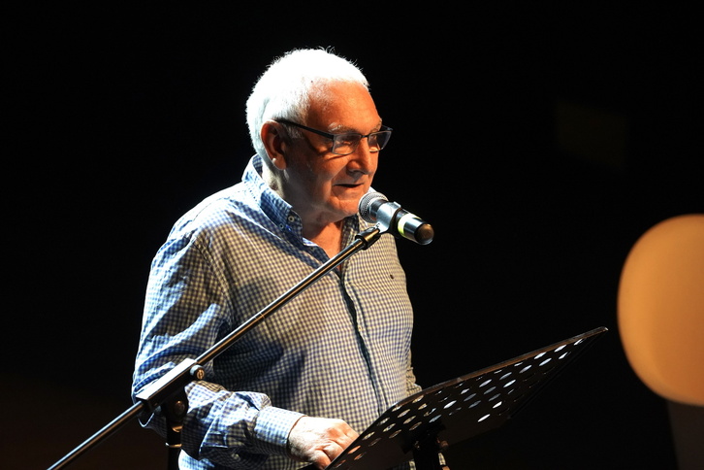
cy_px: 235
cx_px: 352
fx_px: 3911
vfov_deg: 6.9
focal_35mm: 200
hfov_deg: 10.3
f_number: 5.6
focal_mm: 200
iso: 5000
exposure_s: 1/200
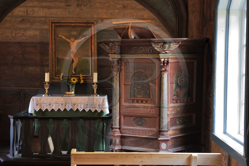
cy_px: 83
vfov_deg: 19.4
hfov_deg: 28.9
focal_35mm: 70
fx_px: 484
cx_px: 124
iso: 200
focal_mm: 70
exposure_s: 1
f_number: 8
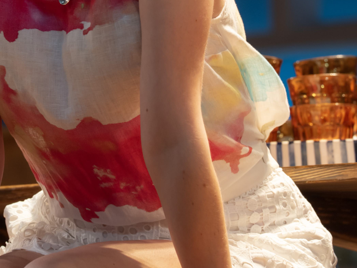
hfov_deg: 4.0
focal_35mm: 497
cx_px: 112
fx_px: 5126
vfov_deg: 3.0
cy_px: -9
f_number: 5
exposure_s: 1/250
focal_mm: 180
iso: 500
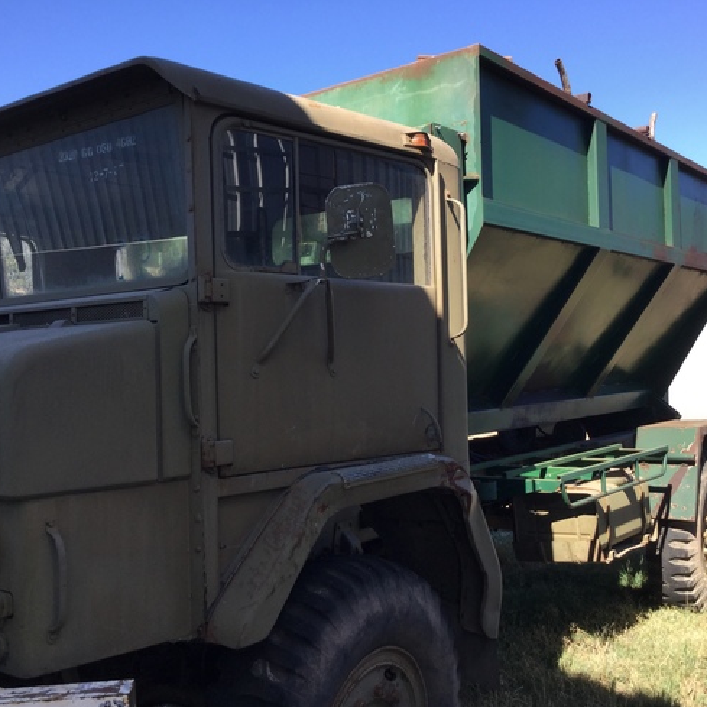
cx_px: 366
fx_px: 855
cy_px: 356
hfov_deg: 44.9
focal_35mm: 37
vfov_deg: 44.9
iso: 25
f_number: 2.4
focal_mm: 3.3
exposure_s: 1/420
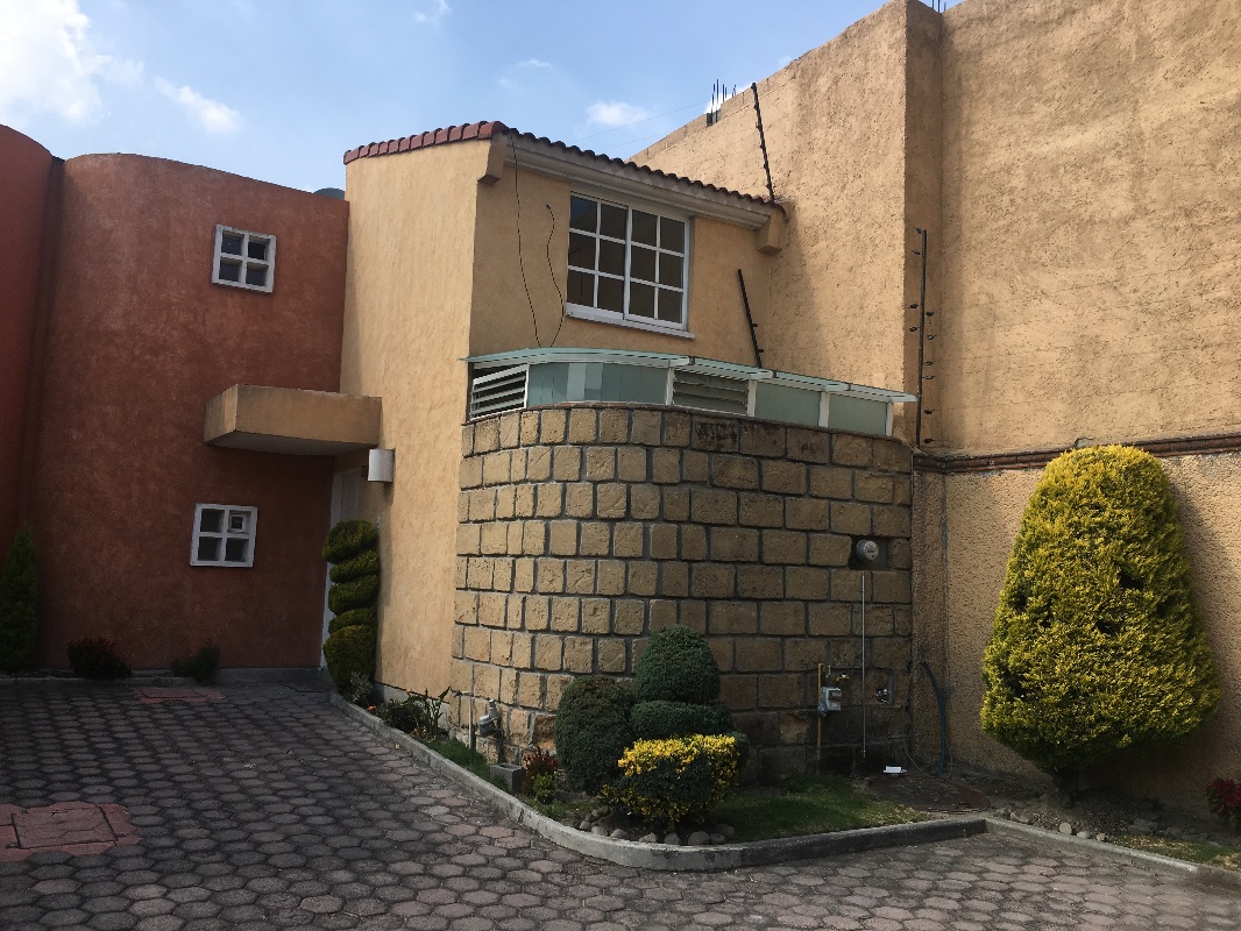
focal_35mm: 29
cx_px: 620
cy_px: 466
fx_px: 1040
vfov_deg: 48.2
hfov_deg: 61.6
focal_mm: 4.15
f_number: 2.2
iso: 25
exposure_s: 1/1068
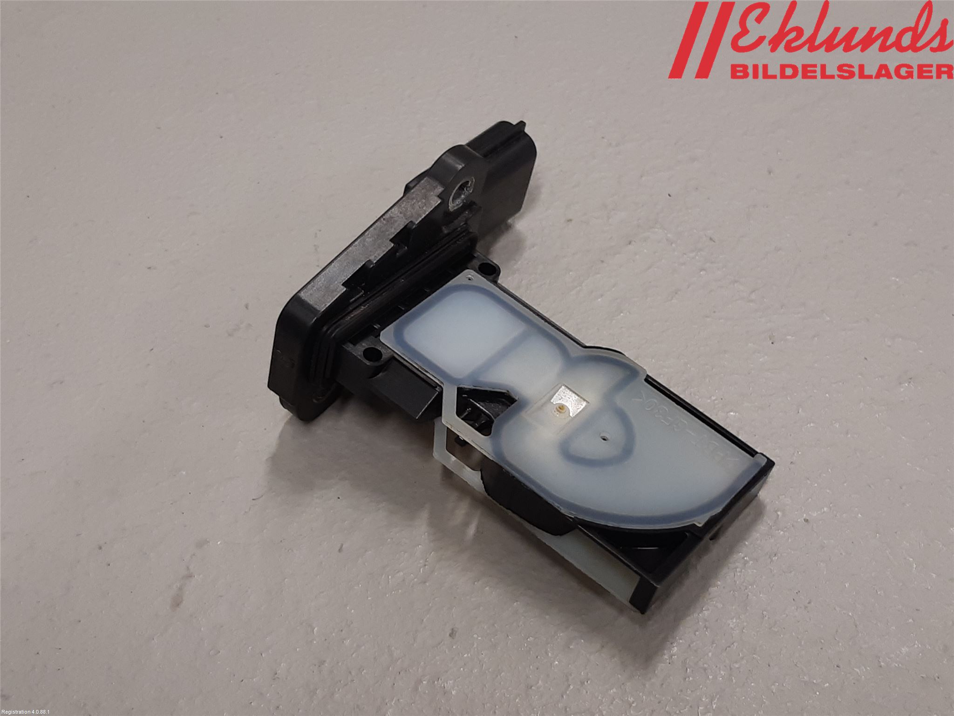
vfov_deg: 53.1
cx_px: 477
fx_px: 717
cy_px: 358
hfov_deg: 67.3
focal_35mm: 26
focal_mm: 3.93
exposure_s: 1/50
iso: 80
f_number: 1.7
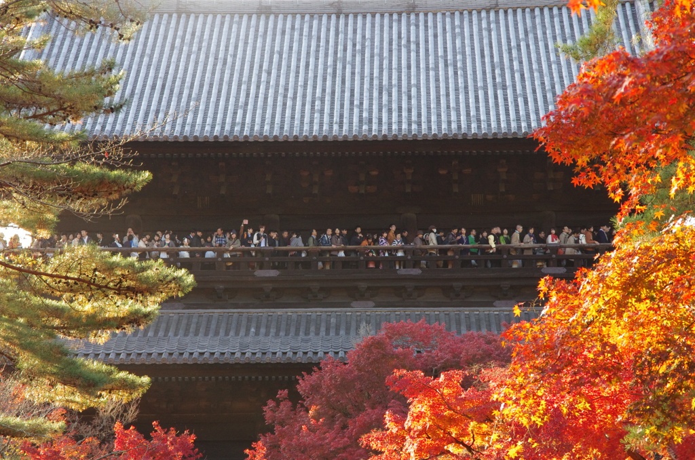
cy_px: 230
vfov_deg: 13.4
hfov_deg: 20.1
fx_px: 1965
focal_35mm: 102
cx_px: 348
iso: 1600
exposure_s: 1/200
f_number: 10
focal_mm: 68
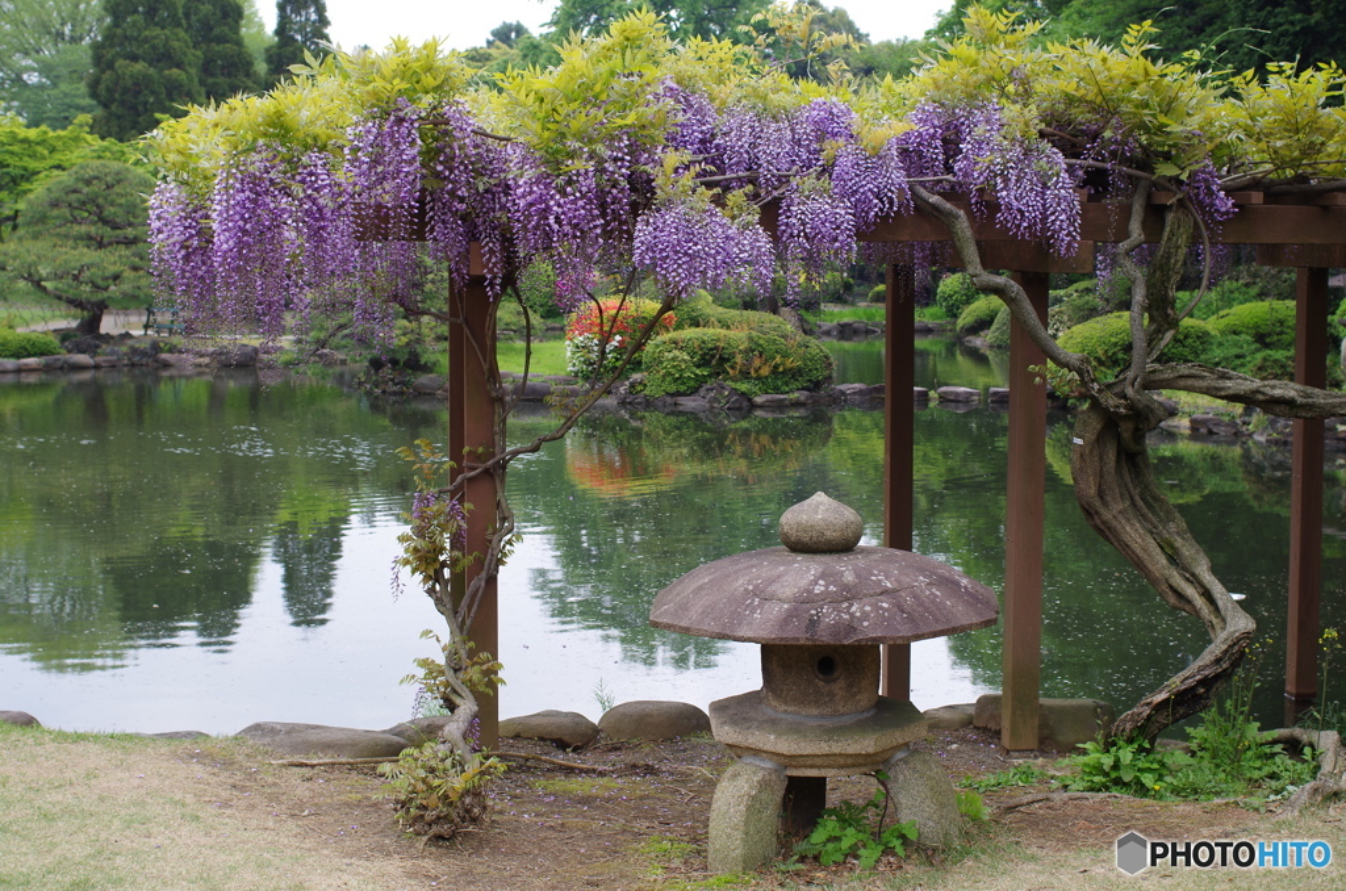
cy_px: 446
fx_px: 1959
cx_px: 673
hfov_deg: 37.9
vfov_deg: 25.6
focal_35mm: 52
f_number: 5.6
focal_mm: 35
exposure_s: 1/125
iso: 100
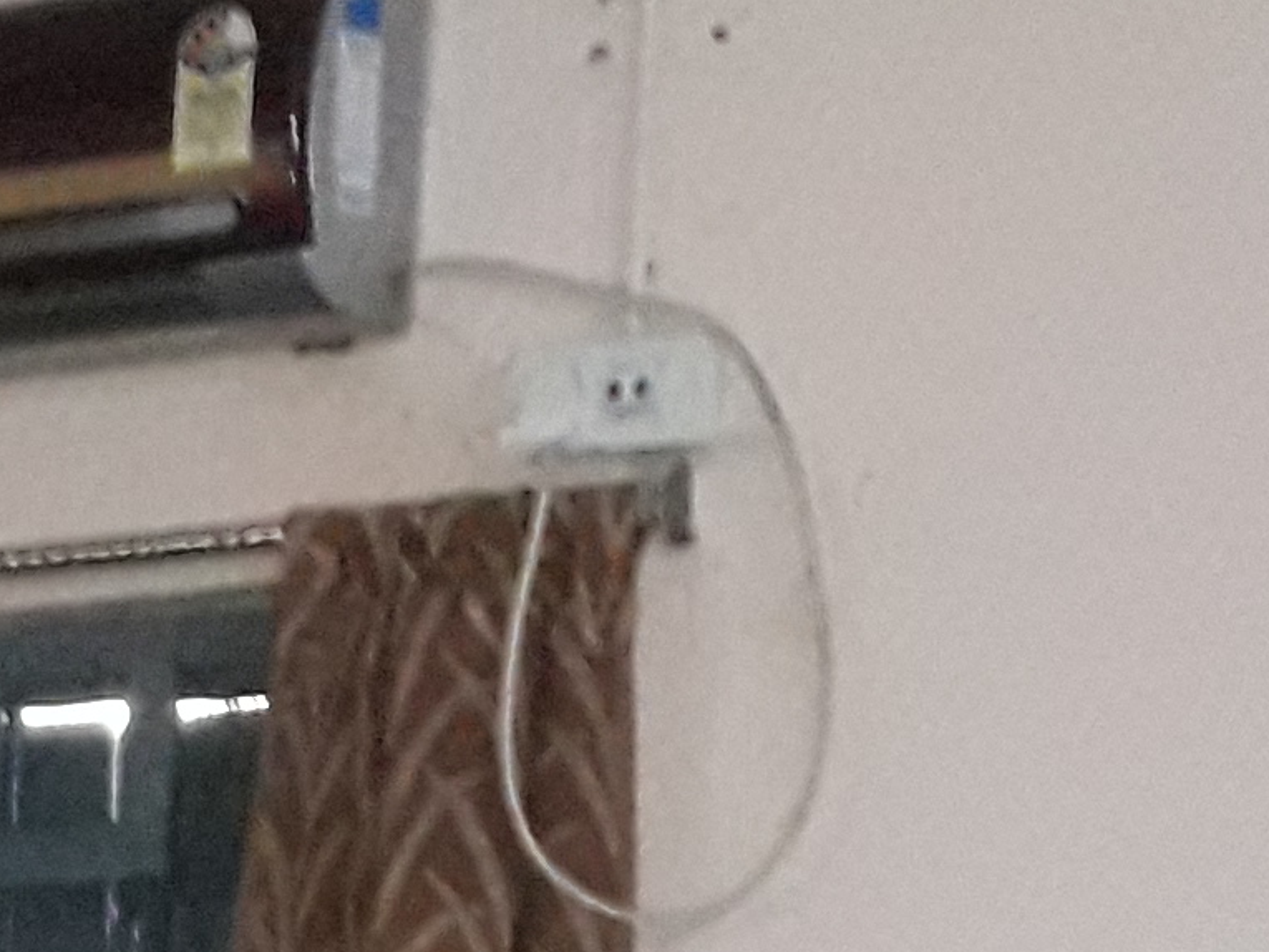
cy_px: 1793
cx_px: -1498
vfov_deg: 9.3
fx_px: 5536
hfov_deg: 11.4
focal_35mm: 151
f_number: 1.9
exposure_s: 1/17
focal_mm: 3.7
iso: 400
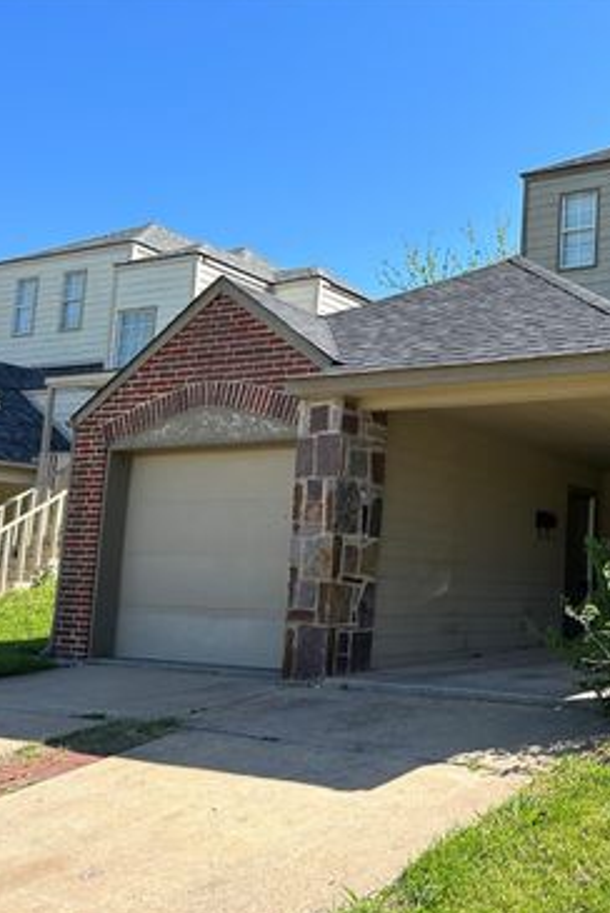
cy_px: 456
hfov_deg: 33.7
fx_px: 939
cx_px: 572
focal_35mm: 37
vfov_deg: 51.9
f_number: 1.5
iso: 50
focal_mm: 5.7
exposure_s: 1/1808
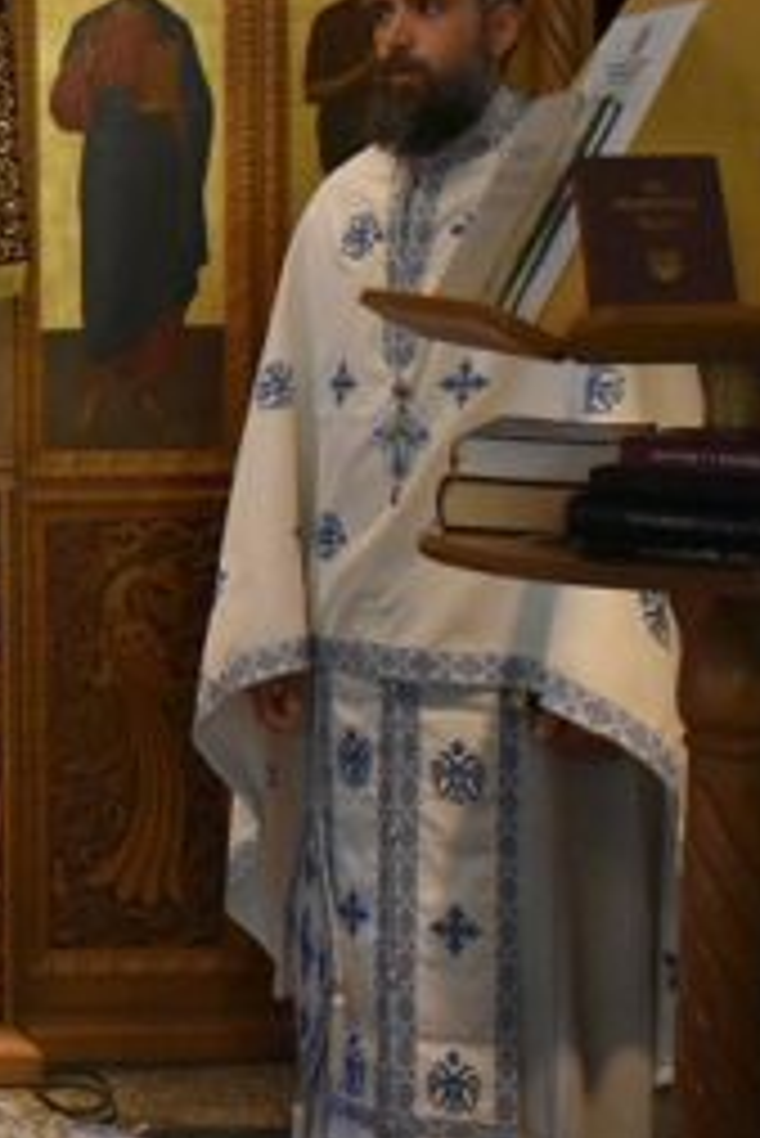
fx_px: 2530
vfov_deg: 25.3
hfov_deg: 15.4
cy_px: 421
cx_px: -459
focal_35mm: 80
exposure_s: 1/125
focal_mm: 18
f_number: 3.5
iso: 4000
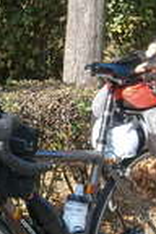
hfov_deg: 10.2
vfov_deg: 15.3
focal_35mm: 134
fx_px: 871
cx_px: 65
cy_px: 130
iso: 100
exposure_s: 1/500
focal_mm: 5.5
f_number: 2.9
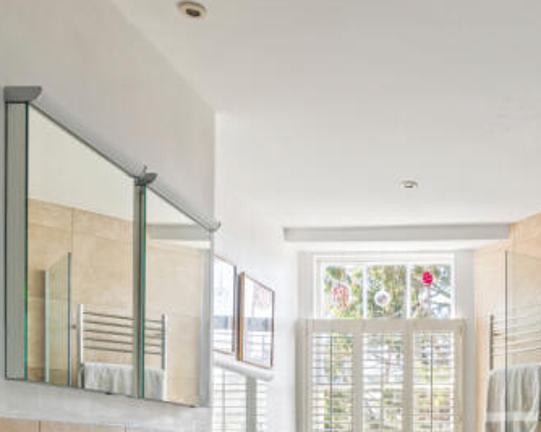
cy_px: 455
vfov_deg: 29.9
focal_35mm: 46
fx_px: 736
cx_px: 510
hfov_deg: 37.1
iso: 320
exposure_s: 1/1.67
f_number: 9
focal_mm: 16
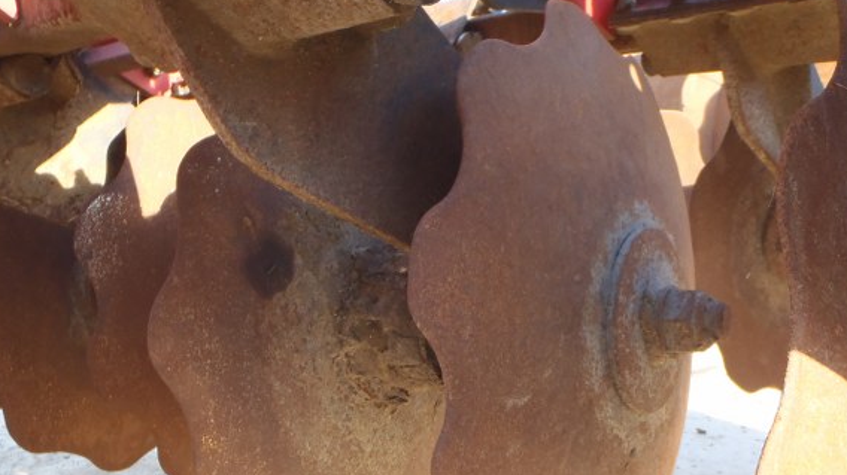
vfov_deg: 26.7
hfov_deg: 47.2
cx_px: 488
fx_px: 965
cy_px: 427
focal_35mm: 43
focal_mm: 5
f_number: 3.5
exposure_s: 1/60
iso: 80
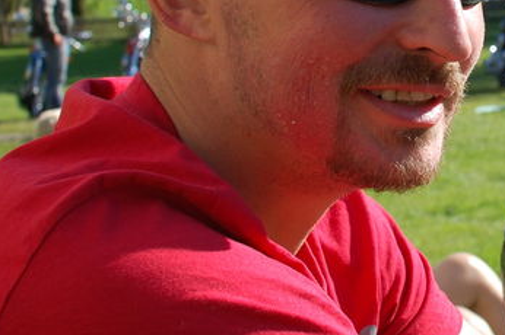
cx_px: 547
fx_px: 1698
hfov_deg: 16.4
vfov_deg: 11.2
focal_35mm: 121
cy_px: -11
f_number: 7.1
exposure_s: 1/200
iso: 200
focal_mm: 35
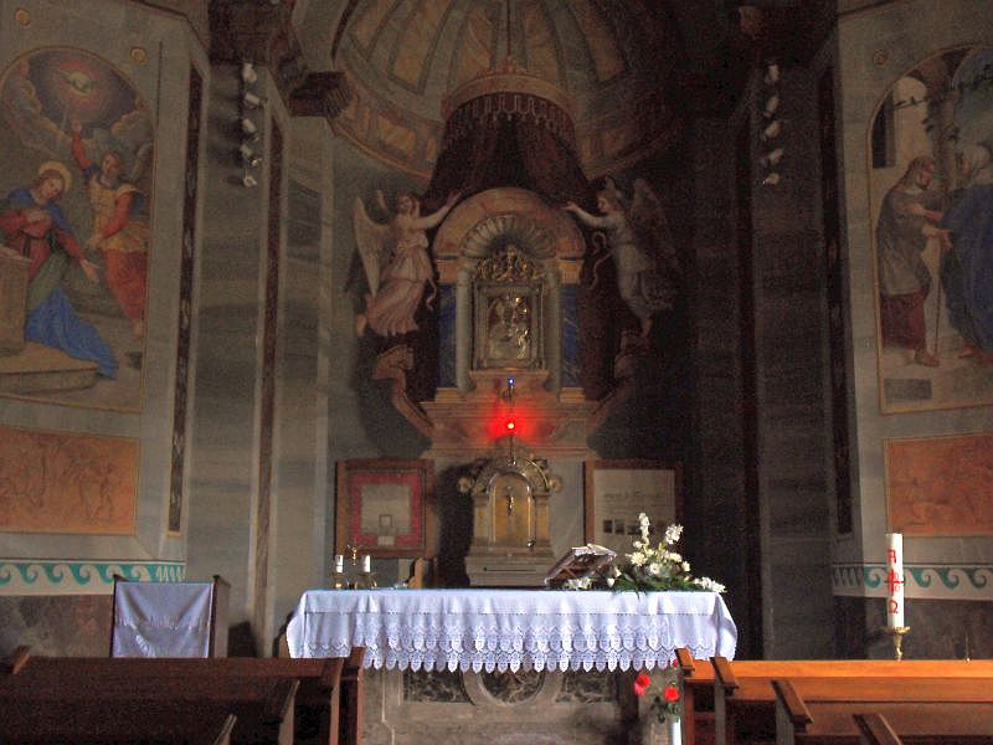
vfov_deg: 32.2
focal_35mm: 45
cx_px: 496
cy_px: 372
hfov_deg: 42.1
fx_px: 1291
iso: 800
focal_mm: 7.9
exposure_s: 1/8
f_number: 4.2
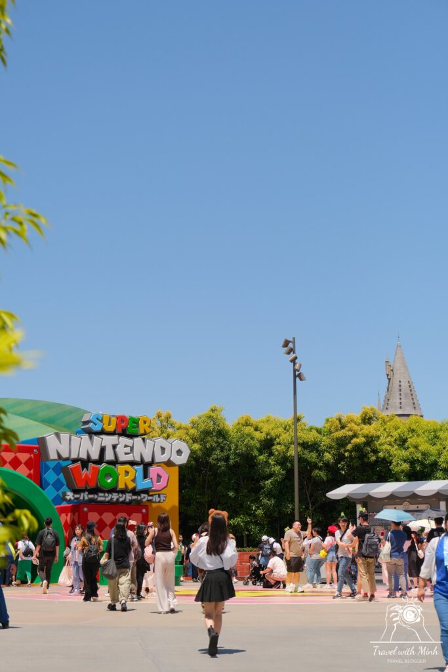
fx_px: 1101
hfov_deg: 23.0
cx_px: 224
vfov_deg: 33.9
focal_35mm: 59
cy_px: 336
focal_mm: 39.3
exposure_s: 1/2500
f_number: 4
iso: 400
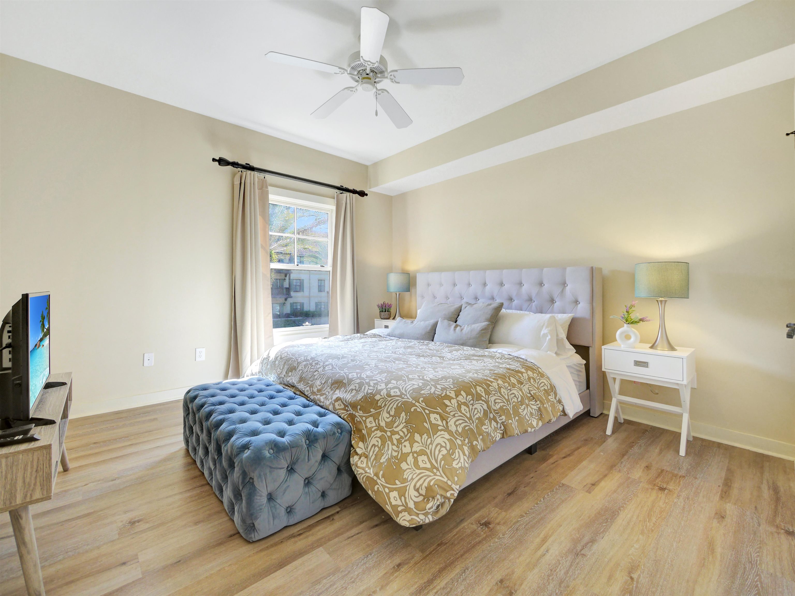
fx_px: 321
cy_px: 298
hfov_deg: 102.1
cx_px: 398
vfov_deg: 85.7
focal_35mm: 14
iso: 400
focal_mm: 7
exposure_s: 1/80
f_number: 4
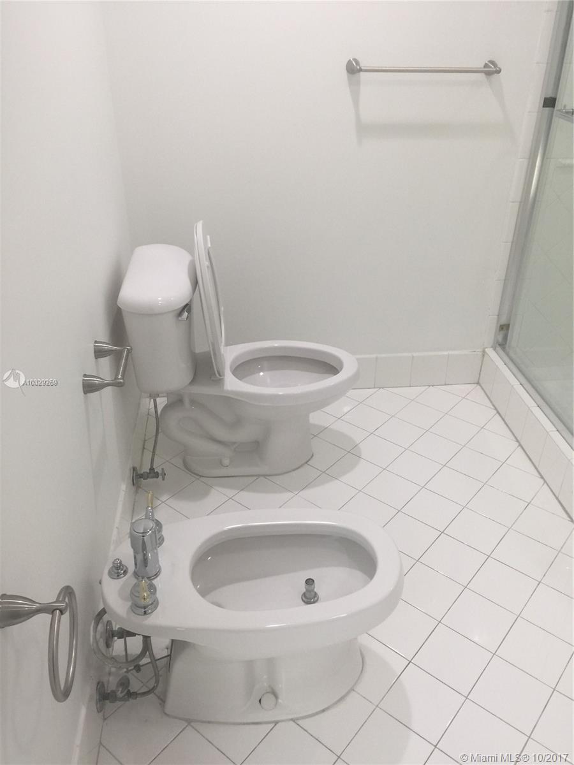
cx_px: 287
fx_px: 641
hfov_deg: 48.2
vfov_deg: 61.7
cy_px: 382
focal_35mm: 29
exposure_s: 1/30
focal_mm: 4.15
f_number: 2.2
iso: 32
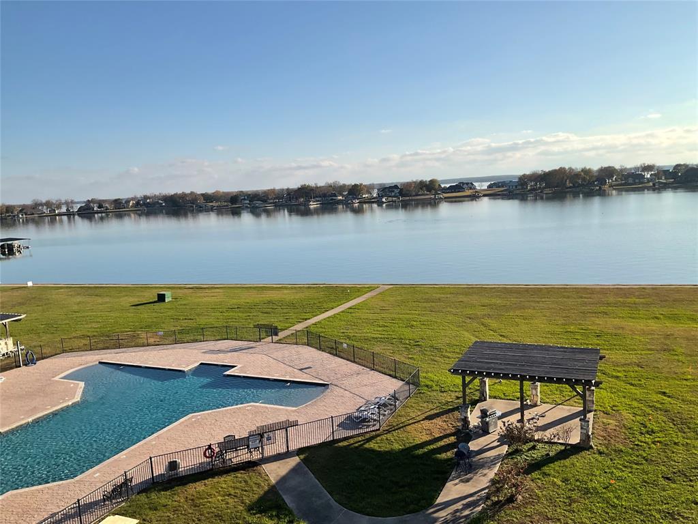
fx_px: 585
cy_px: 262
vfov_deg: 48.2
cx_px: 349
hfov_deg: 61.7
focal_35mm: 29
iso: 25
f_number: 1.8
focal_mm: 3
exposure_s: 1/2667
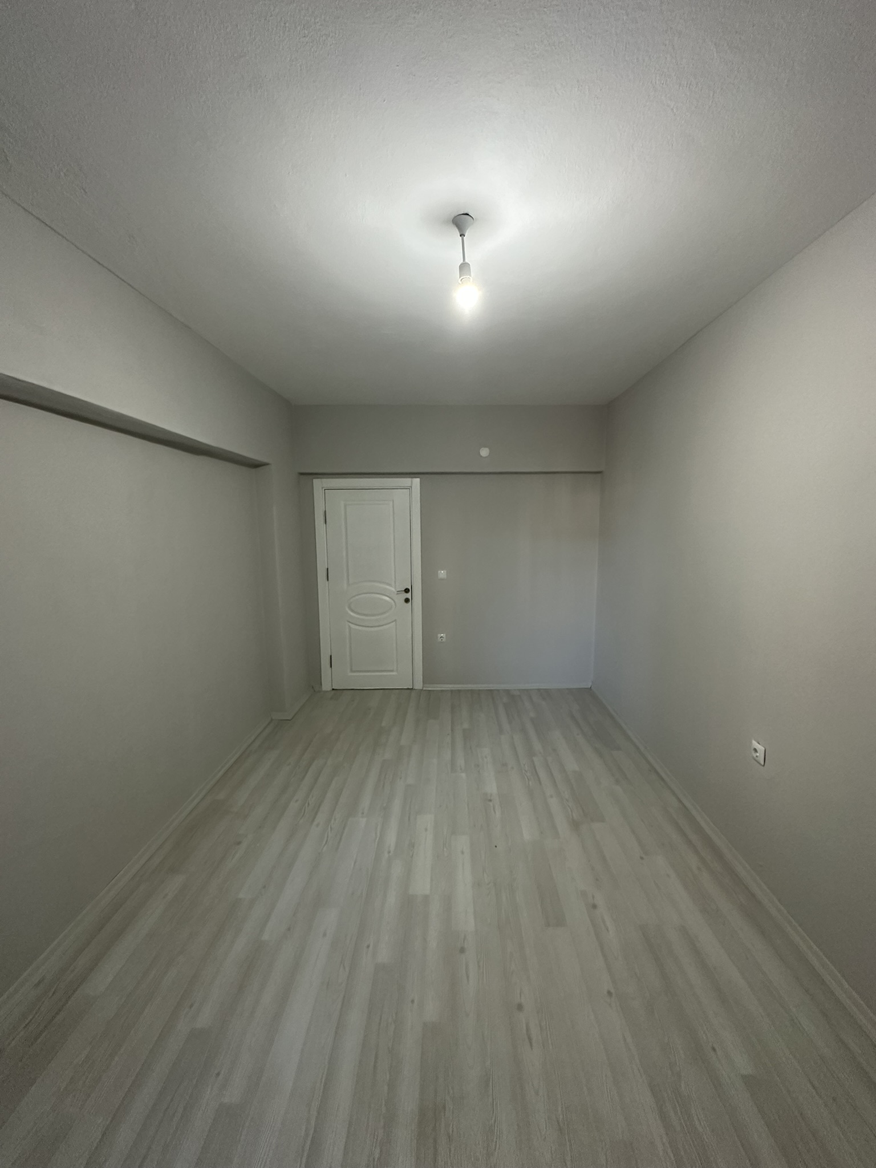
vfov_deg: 102.1
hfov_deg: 85.7
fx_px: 472
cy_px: 584
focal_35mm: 14
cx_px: 438
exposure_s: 1/50
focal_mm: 2.22
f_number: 2.2
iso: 320
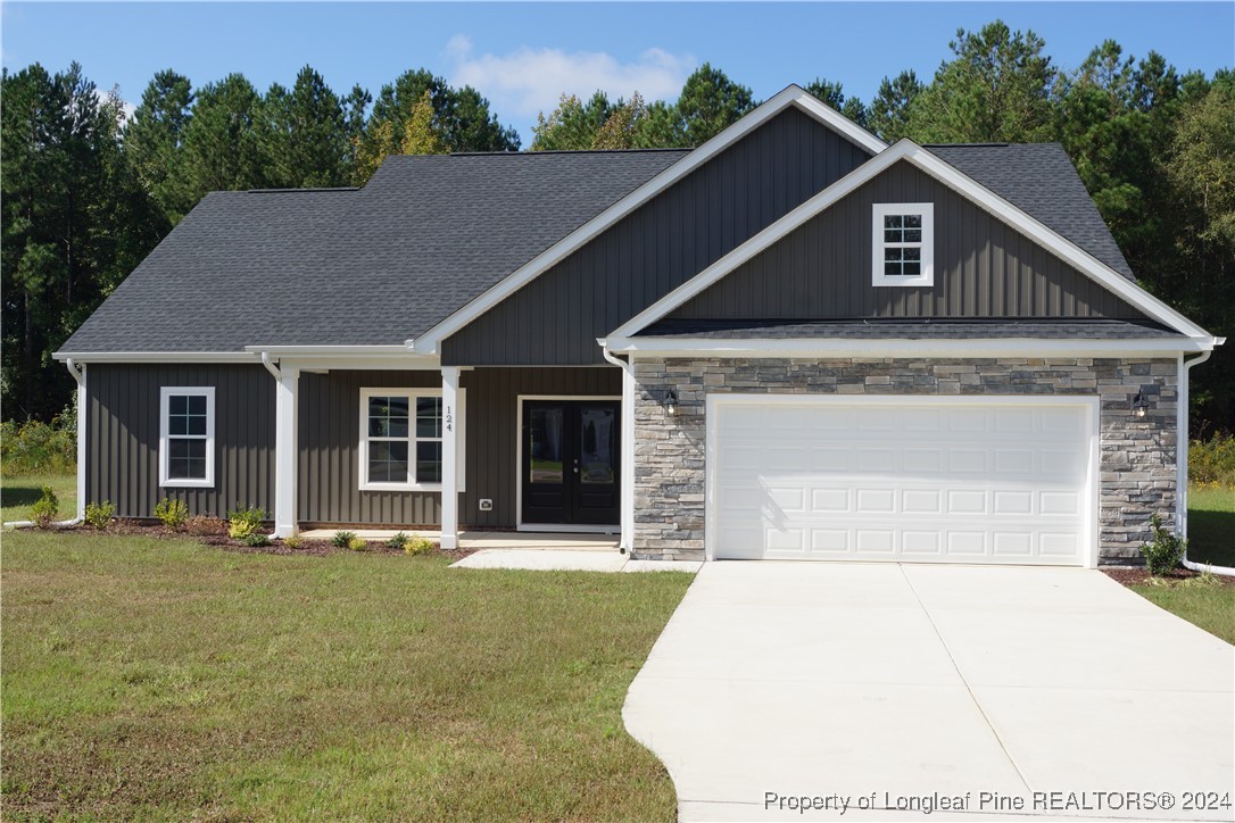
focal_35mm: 33
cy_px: 412
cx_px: 618
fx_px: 1132
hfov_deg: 57.2
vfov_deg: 40.0
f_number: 13
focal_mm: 22
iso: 100
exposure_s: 1/160
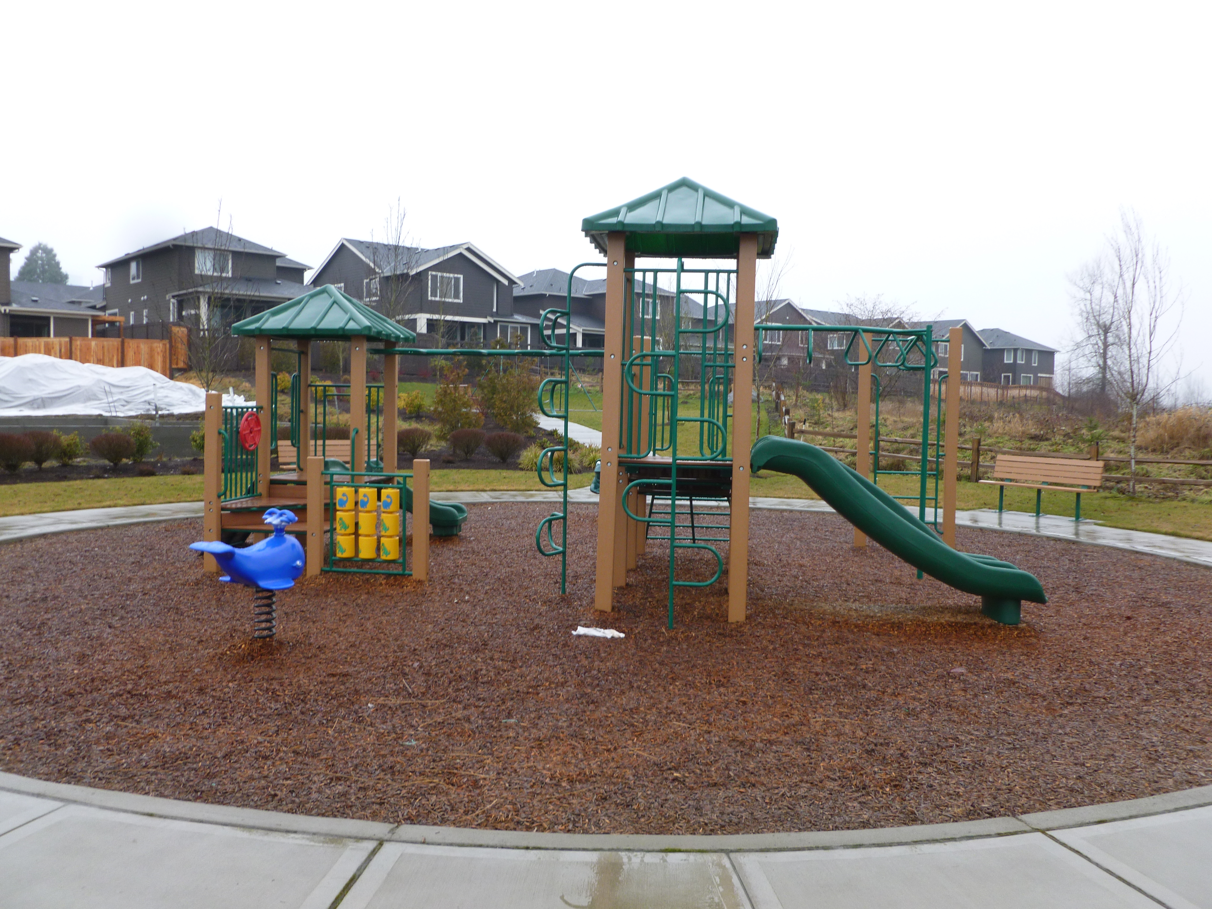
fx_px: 980
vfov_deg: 49.7
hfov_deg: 63.4
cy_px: 454
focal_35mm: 28
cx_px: 606
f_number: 3.3
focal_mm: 5
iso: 100
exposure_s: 1/60
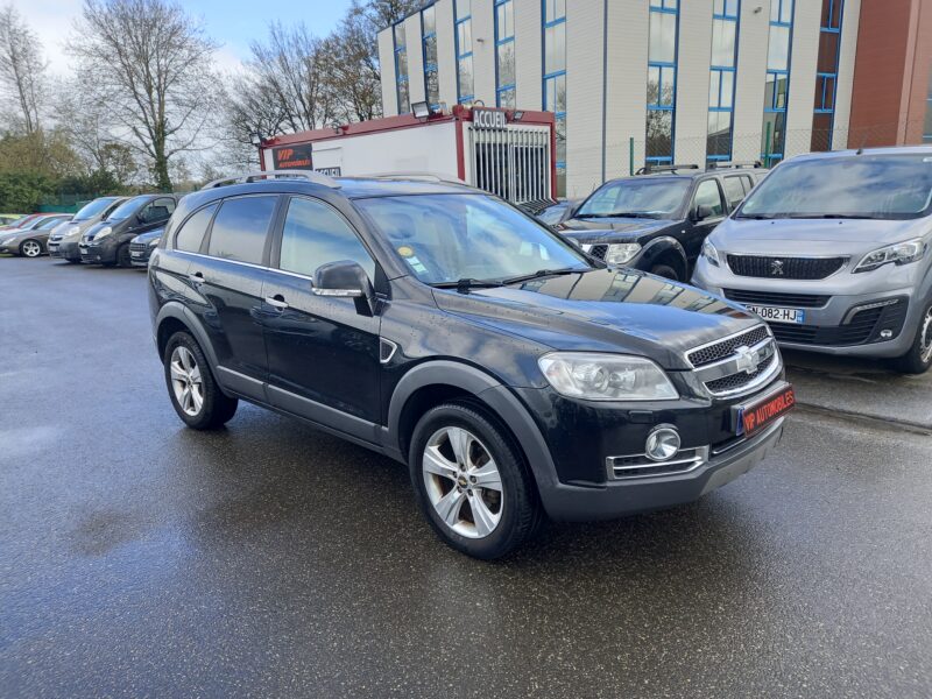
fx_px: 673
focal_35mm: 25
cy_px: 350
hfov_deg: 69.4
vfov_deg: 54.9
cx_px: 466
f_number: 2
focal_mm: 4.6
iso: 25
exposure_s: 1/116
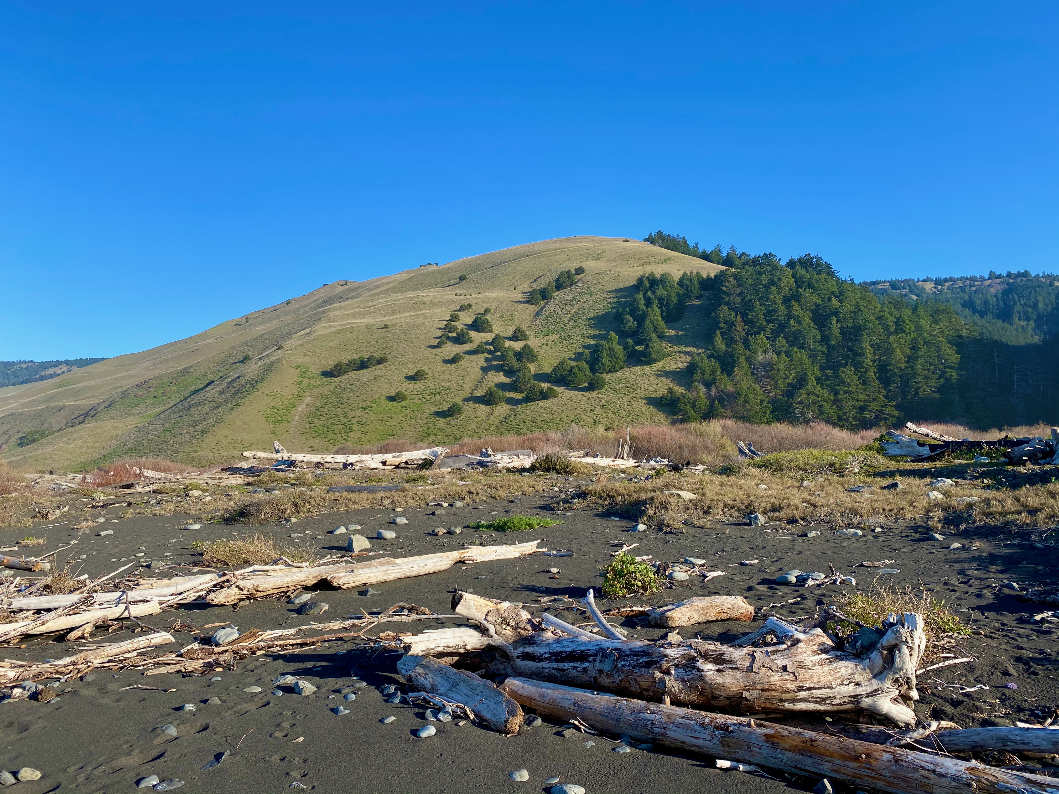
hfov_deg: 67.3
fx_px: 795
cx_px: 530
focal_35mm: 26
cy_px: 397
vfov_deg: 53.1
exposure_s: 1/1631
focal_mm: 4.25
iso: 32
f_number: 1.8
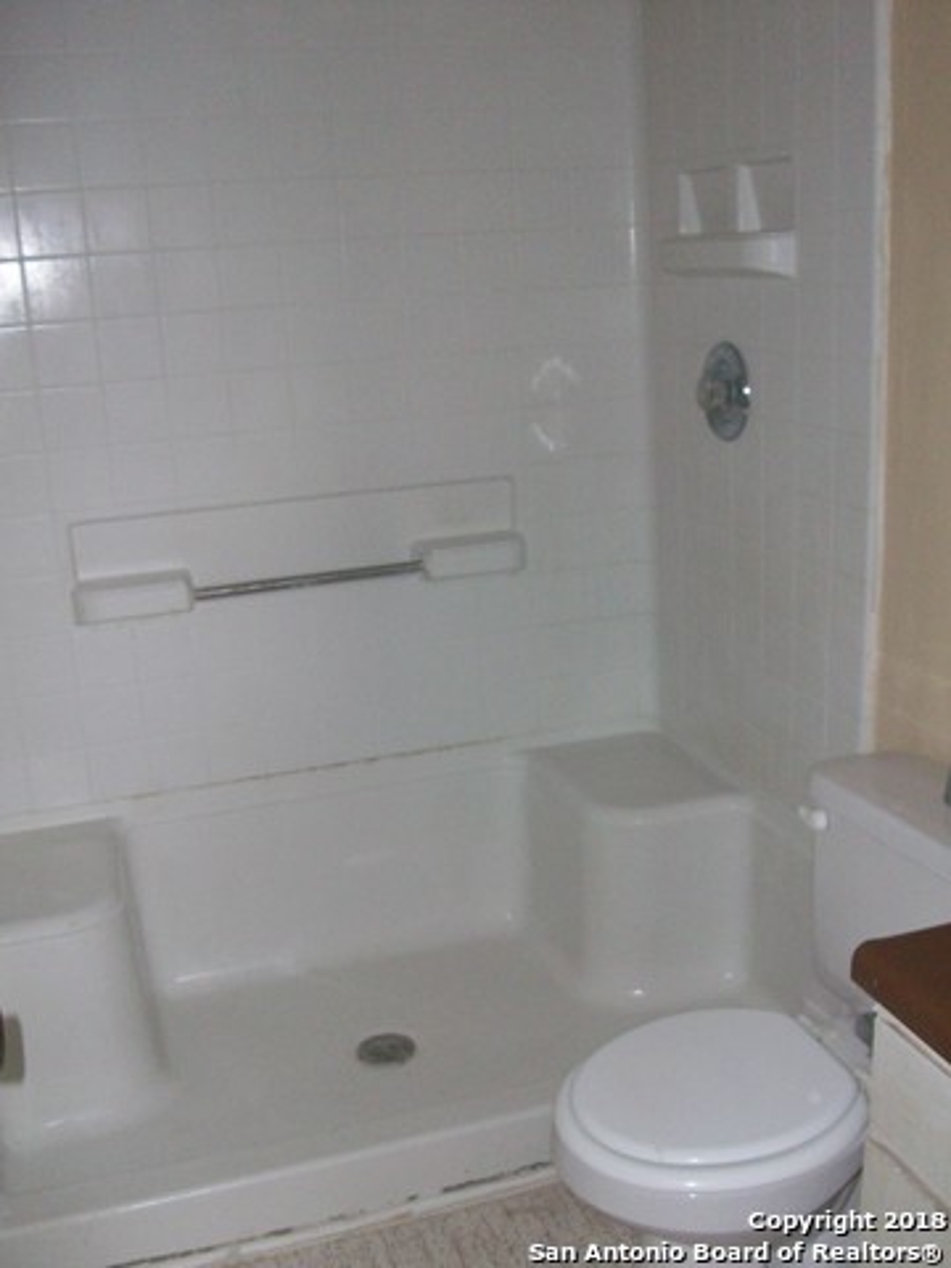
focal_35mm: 34
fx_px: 1245
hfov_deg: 41.8
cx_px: 476
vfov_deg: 54.0
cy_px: 634
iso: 160
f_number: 2.8
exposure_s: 1/60
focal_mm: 5.7
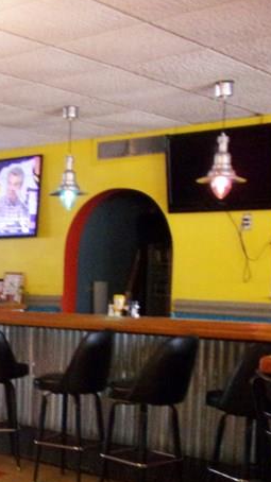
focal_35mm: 59
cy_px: 377
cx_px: -39
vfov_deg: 34.5
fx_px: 755
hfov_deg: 19.4
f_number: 3.3
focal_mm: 4.3
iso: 400
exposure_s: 1/15
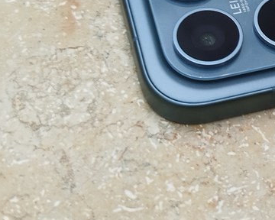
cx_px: 350
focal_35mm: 100
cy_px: -32
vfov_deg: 15.0
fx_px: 814
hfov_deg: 18.0
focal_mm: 5.31
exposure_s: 1/50
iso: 200
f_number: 1.7
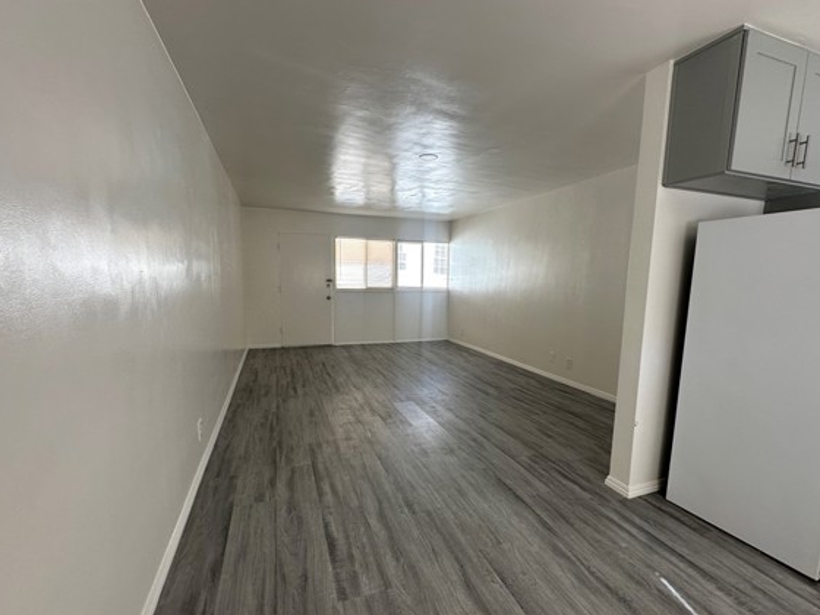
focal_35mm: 16
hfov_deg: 94.5
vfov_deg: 78.0
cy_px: 329
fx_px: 379
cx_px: 409
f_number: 2.2
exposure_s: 1/99
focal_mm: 2.22
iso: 64
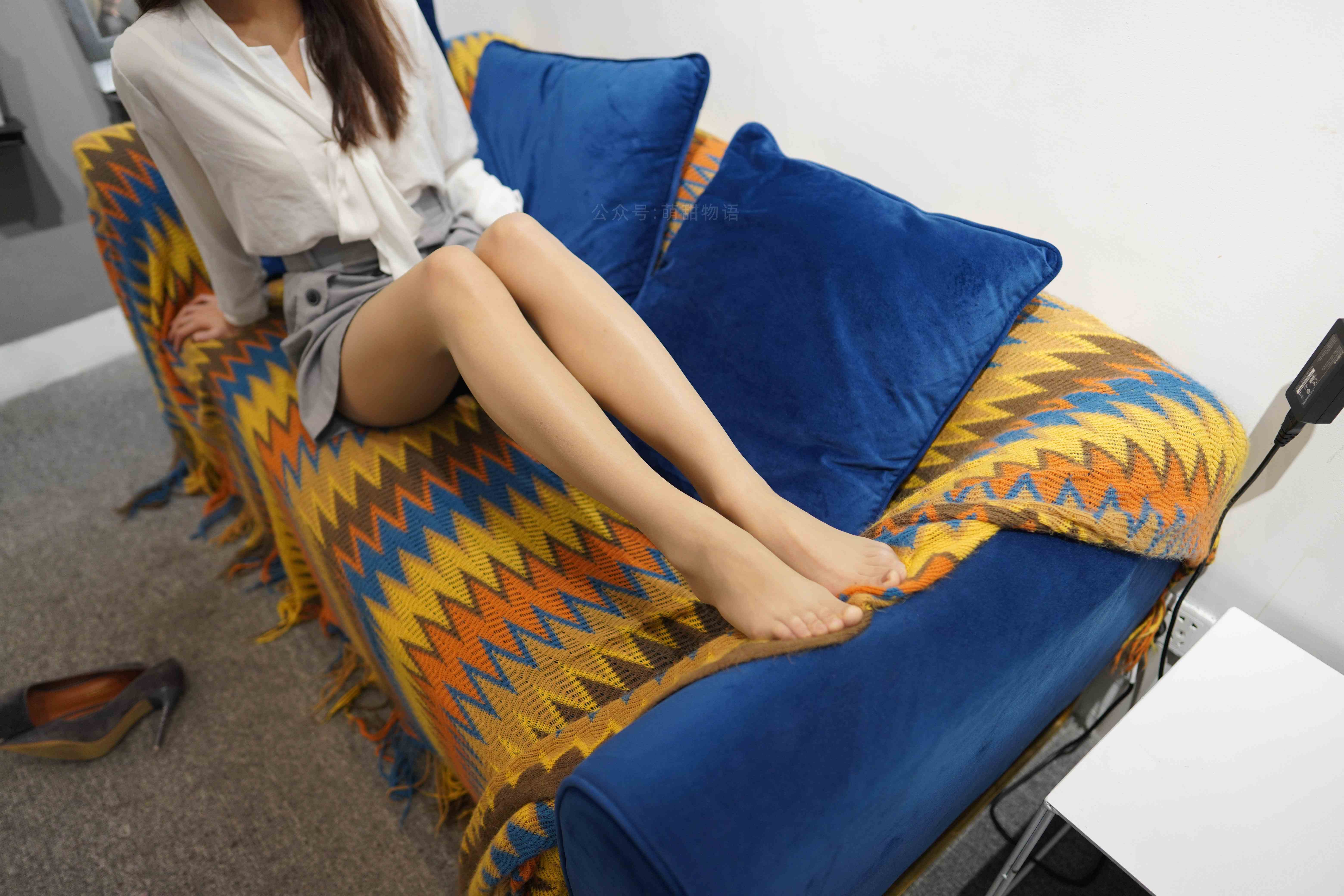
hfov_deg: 73.7
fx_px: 896
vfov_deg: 53.1
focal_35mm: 24
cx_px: 672
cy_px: 448
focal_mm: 24
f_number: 1.8
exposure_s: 1/640
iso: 800
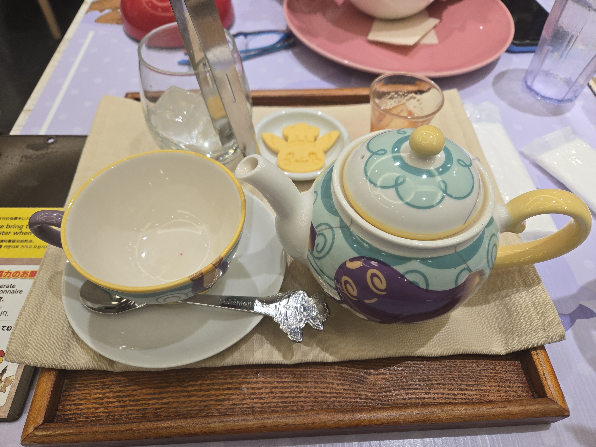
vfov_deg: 58.9
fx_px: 396
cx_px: 298
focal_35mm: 23
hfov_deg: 73.9
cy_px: 224
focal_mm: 5.4
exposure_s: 1/100
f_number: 1.8
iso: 80
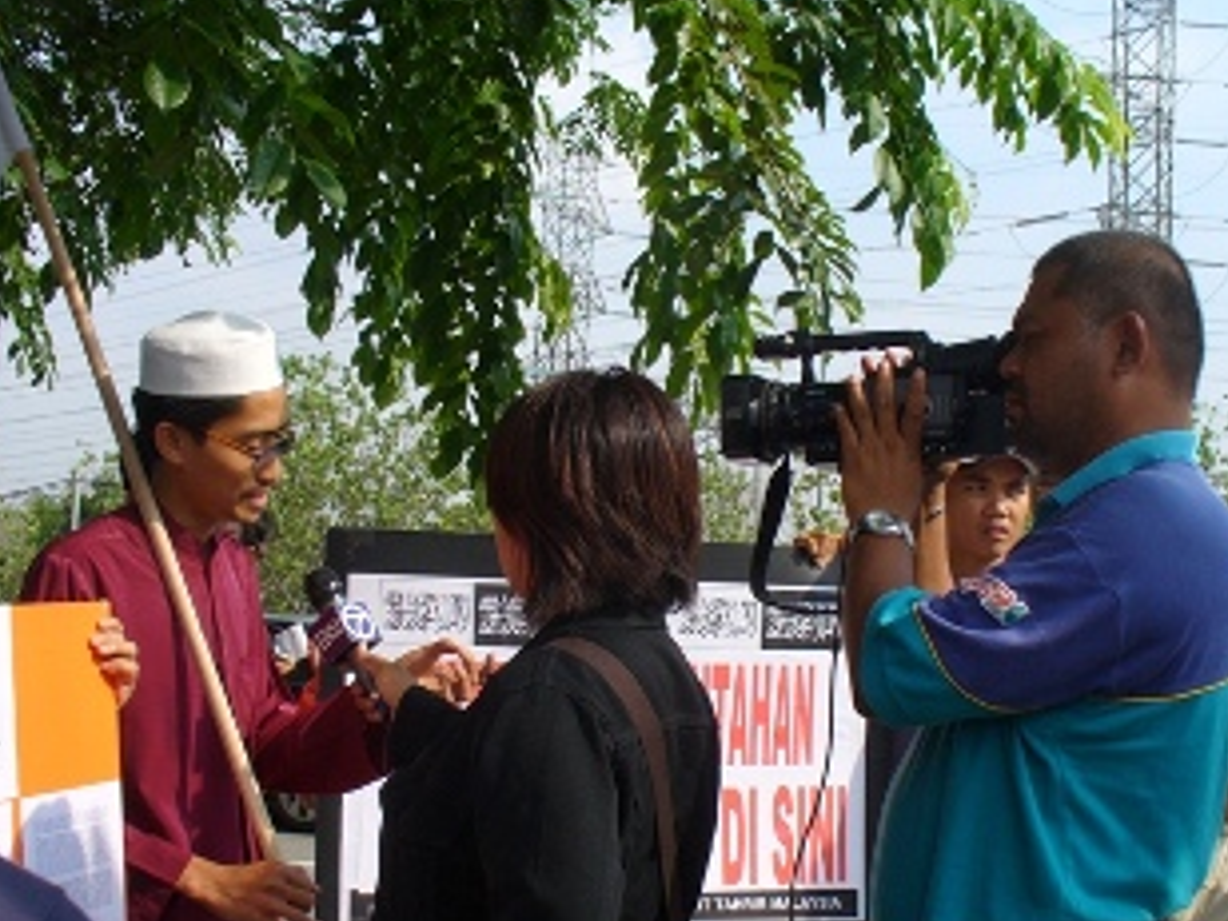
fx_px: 1703
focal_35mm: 48
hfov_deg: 39.6
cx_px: 682
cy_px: 542
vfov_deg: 30.2
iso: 80
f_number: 5.6
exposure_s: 1/250
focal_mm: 6.1
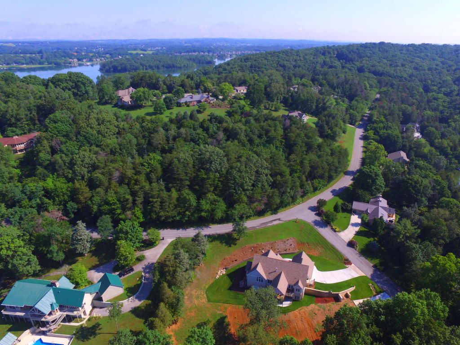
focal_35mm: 20
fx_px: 266
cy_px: 172
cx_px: 230
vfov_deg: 66.0
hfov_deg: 81.7
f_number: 2.8
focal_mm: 3.61
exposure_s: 1/885
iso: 100
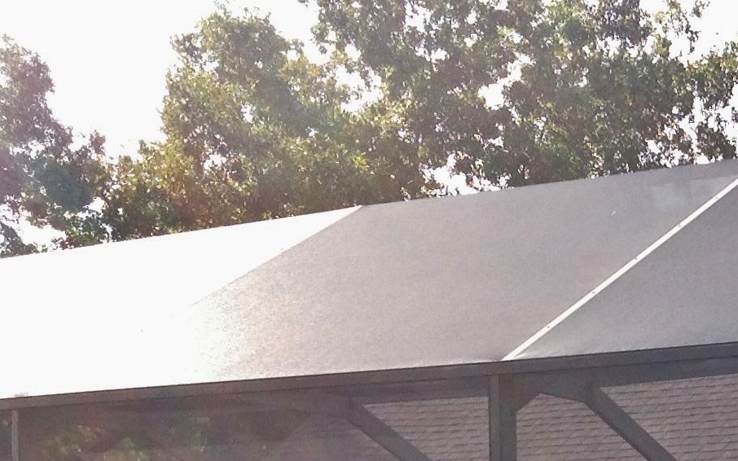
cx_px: 872
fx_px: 2132
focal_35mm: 106
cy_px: 639
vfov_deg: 11.9
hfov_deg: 18.7
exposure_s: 1/657
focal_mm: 4.28
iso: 50
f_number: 2.4
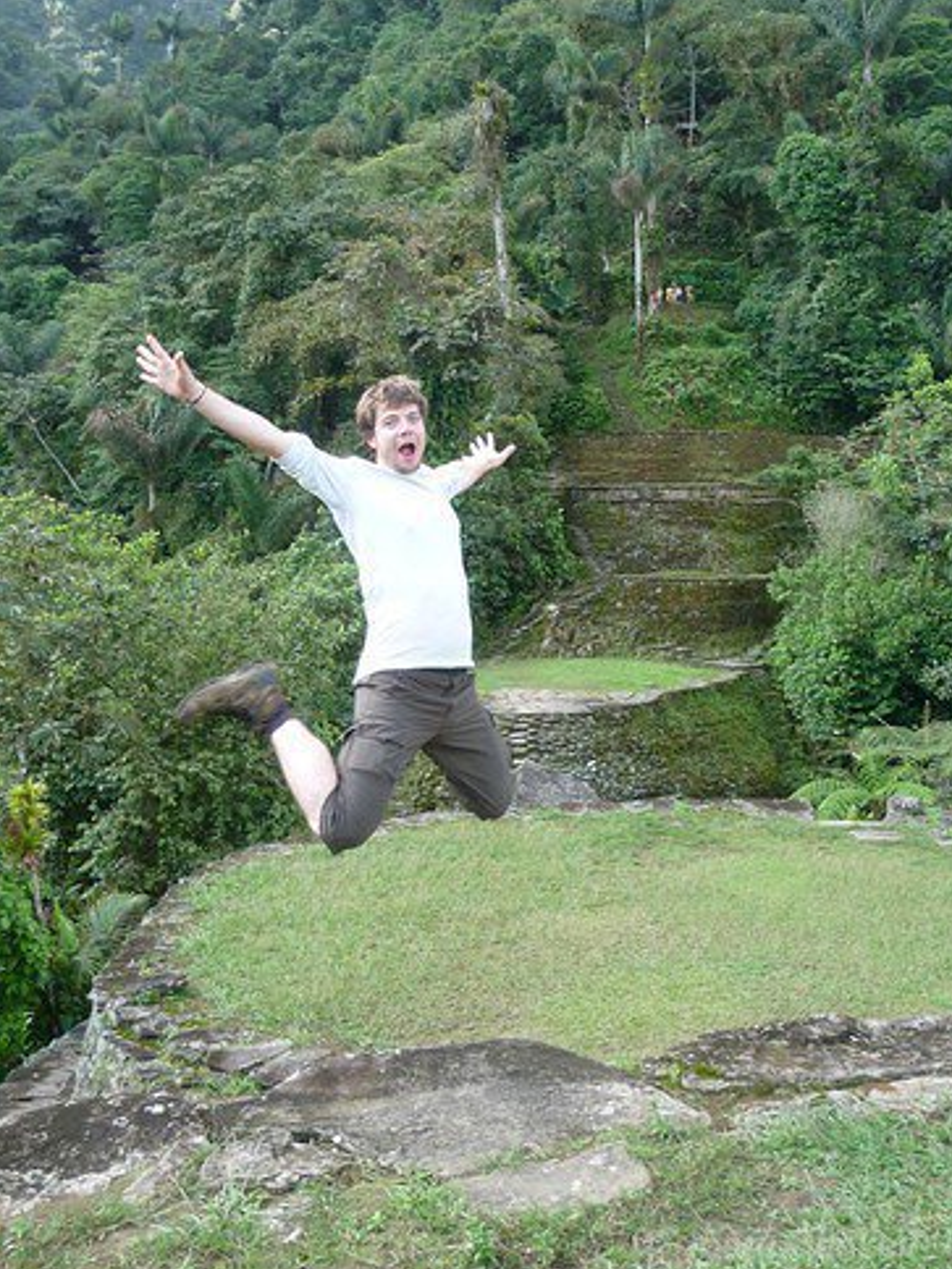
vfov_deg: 49.5
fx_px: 1357
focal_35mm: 37
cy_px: 459
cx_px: 543
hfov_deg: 38.6
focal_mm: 4.7
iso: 100
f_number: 3.3
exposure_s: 1/125
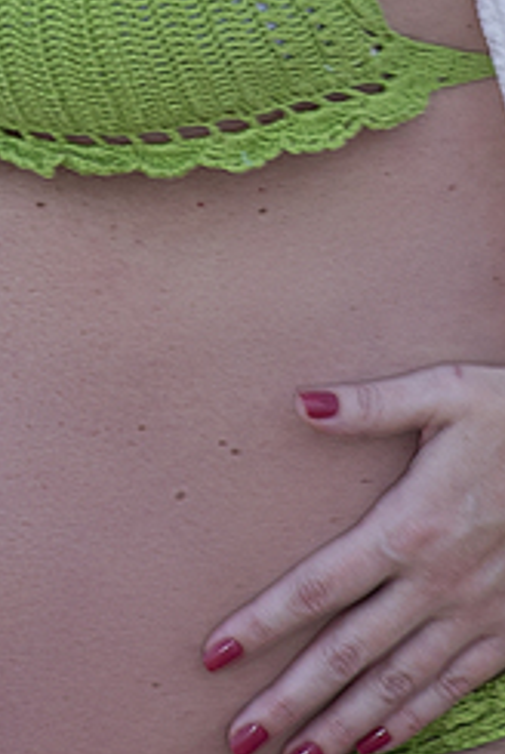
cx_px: -200
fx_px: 13071
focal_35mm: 623
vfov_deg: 3.3
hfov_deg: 2.2
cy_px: -748
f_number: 4
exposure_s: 1/80
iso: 100
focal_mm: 85
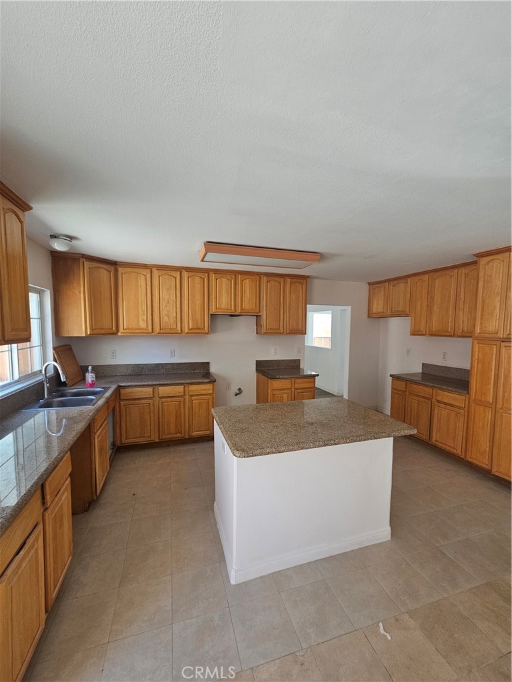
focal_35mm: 13
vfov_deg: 106.2
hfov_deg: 89.9
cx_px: 256
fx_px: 256
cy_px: 341
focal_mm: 2.2
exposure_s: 1/77.4
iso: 64
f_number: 2.2
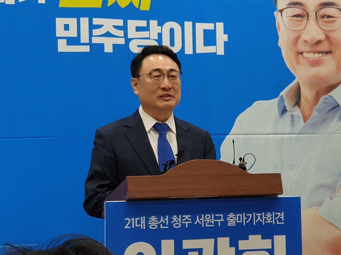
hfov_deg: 36.8
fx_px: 512
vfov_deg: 28.0
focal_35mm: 52
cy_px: 128
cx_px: 170
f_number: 2.4
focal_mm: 6
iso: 64
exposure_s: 1/30
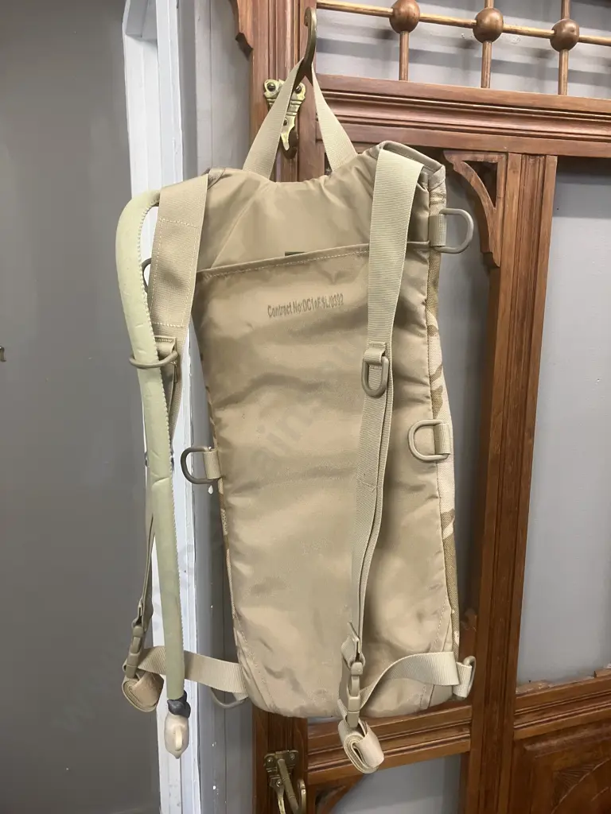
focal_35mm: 28
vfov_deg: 63.4
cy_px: 407
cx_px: 306
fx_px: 659
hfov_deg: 49.7
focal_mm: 3.99
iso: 200
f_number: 1.8
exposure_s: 1/50
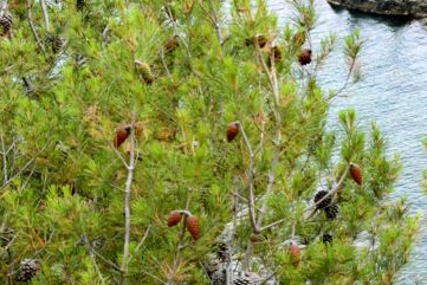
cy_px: 61
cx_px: 452
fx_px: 1614
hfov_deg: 14.8
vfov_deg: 10.1
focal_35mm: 136
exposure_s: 1/200
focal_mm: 32
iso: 400
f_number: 7.1
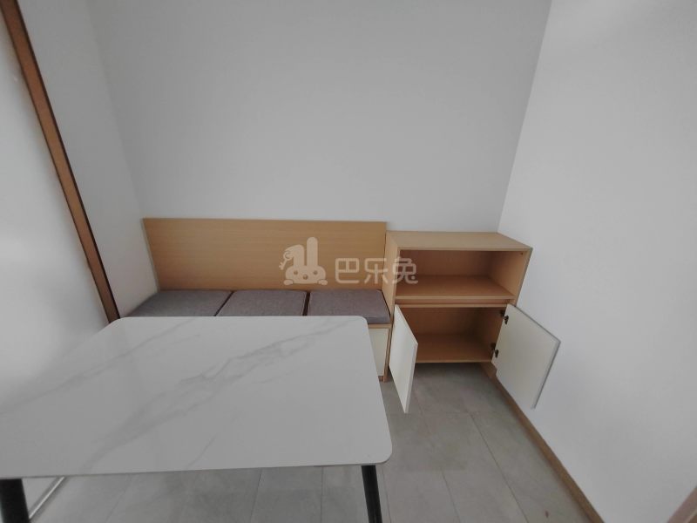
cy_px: 262
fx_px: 262
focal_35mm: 13
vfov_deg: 89.9
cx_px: 348
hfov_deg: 106.2
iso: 649
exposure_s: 1/50
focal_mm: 2.16
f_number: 2.2
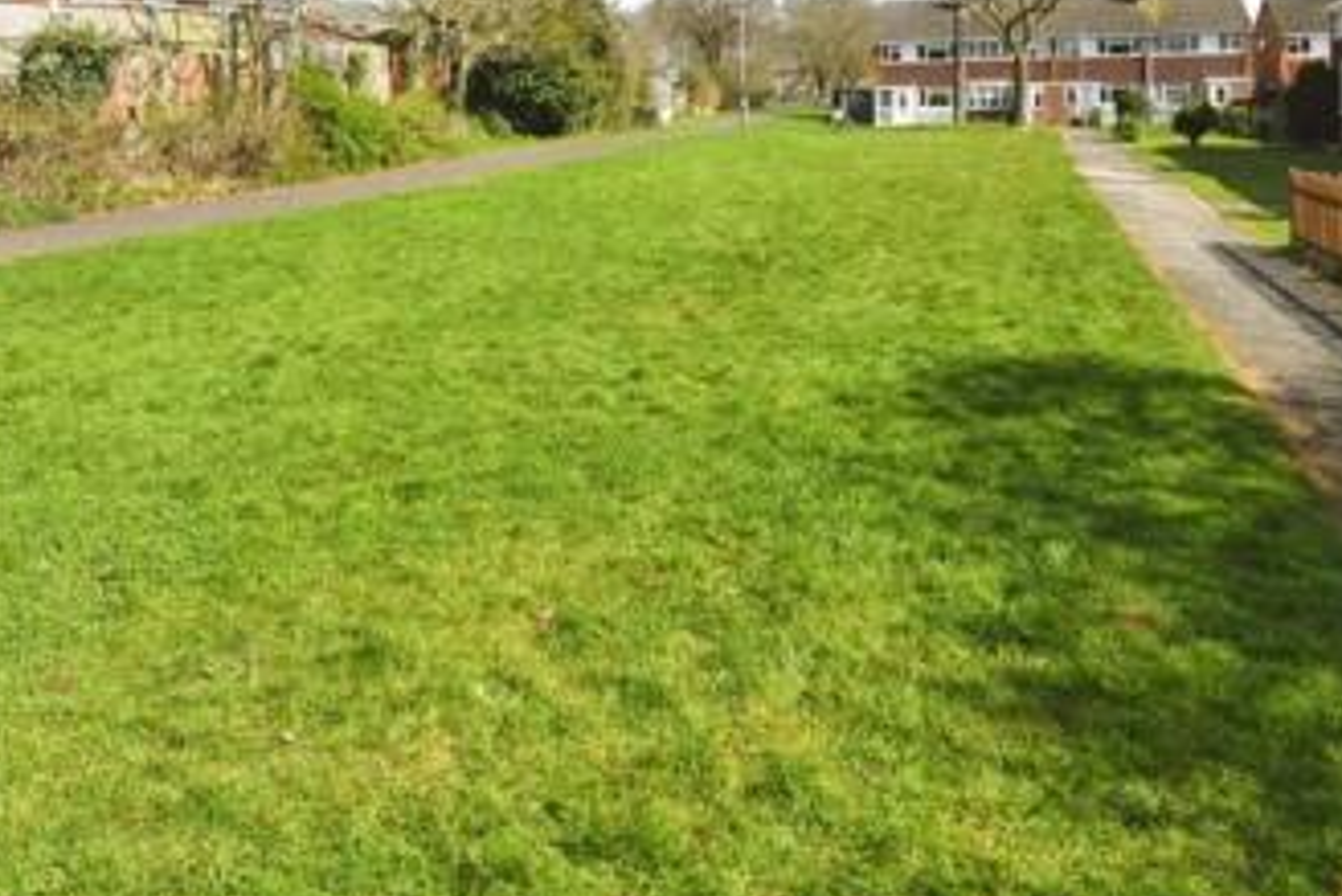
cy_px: 18
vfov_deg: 41.1
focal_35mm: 28
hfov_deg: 65.4
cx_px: 632
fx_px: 1044
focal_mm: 14
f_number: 8
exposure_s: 1/2500
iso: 800
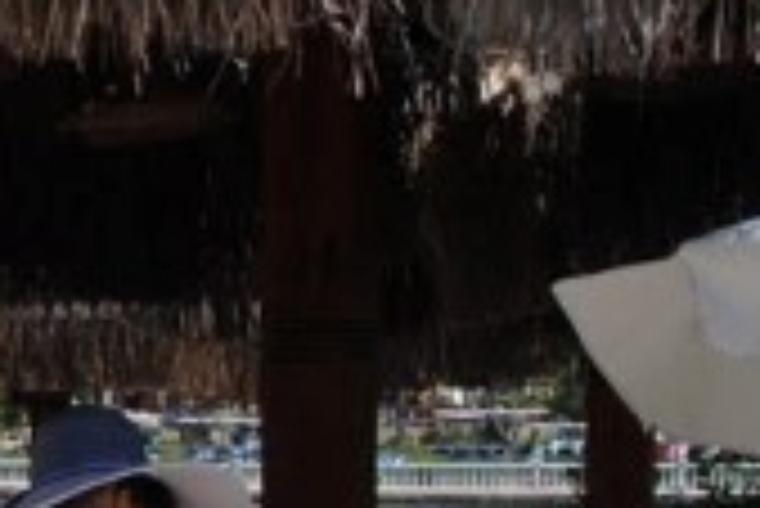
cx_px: -497
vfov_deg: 13.3
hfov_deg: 17.3
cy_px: 517
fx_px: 2155
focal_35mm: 102
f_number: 9
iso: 100
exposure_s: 1/320
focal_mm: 10
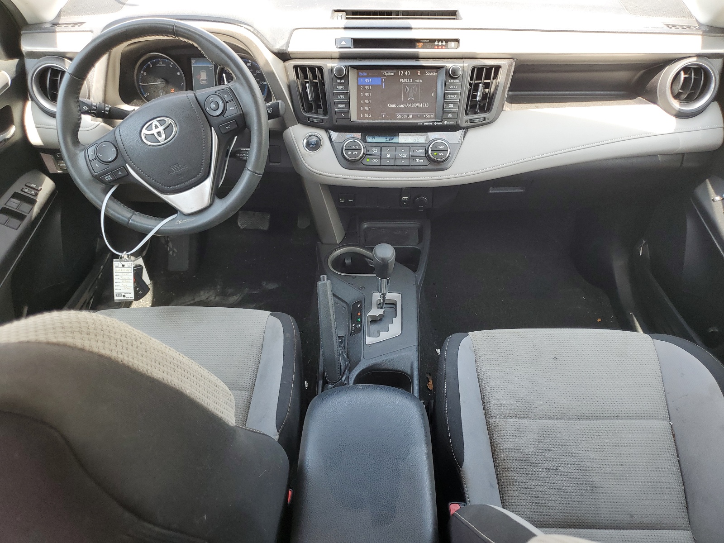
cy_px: 272
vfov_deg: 53.1
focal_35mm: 26
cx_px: 362
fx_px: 544
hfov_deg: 67.3
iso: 50
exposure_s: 1/149
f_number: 1.5
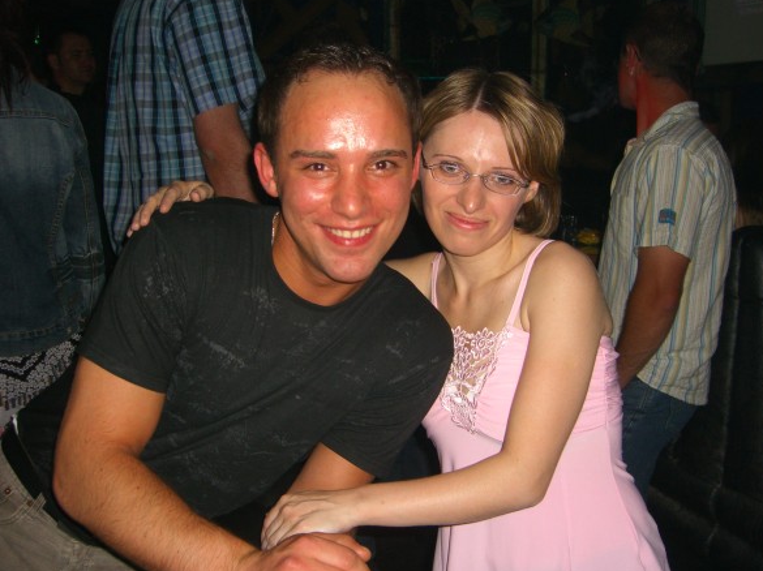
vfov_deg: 36.8
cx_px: 381
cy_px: 287
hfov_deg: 47.9
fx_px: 859
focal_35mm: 39
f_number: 2.8
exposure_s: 1/60
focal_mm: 7.9
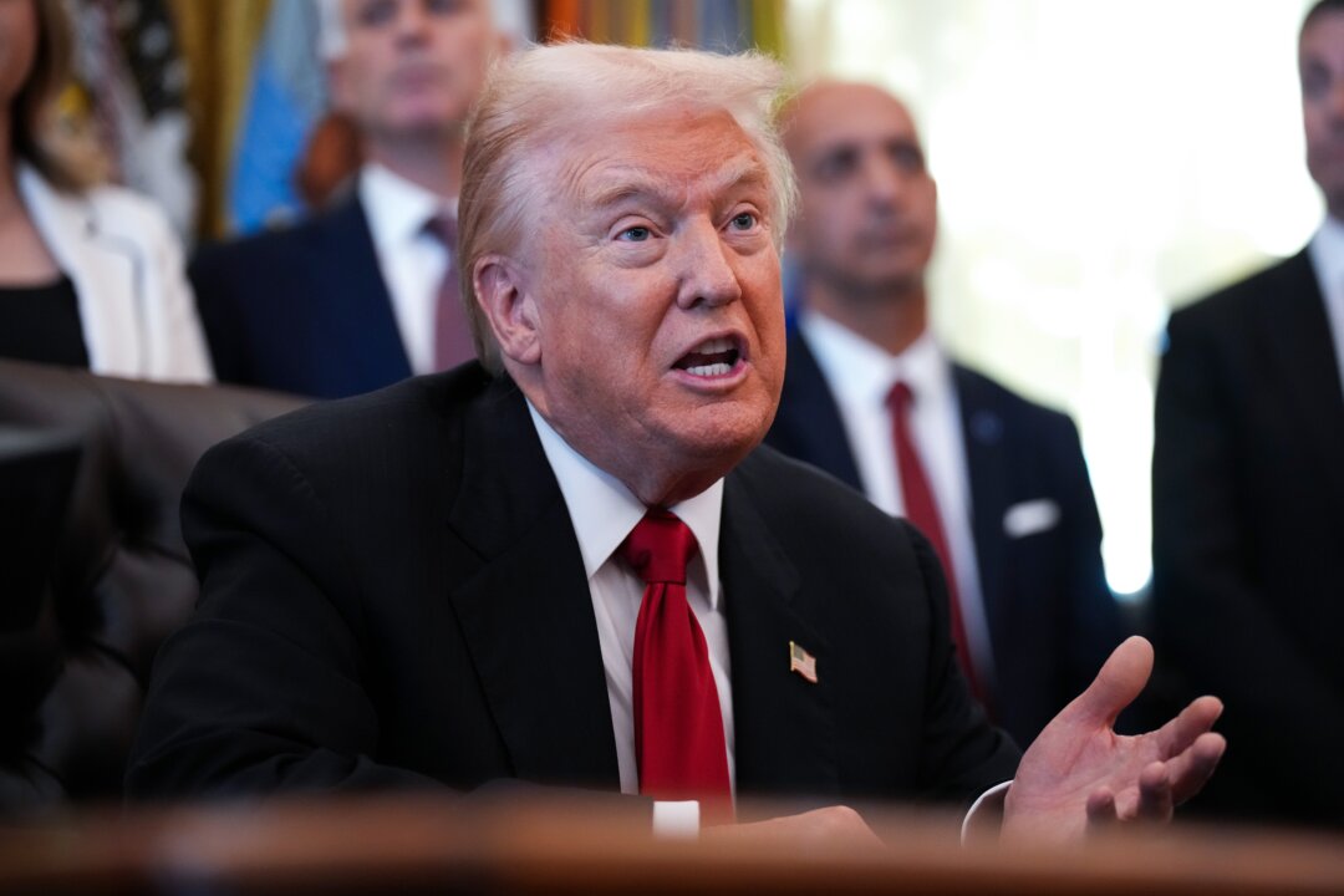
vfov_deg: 12.2
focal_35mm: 112
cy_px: 448
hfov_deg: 18.3
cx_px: 672
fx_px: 4181
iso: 4000
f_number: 2.8
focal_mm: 112
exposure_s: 1/200
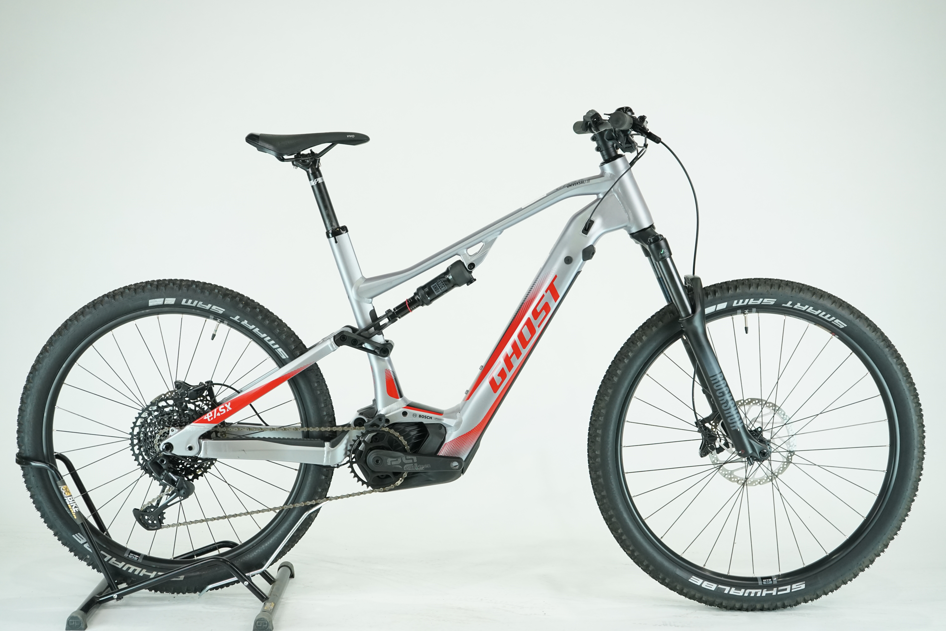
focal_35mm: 50
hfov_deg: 39.6
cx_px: 473
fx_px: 1314
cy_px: 316
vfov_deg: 27.0
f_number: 5.6
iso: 1600
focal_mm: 50
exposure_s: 1/200
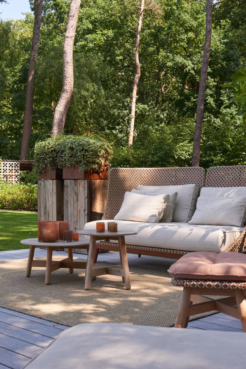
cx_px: 123
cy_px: 184
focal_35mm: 50
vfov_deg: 39.6
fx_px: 512
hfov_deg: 27.0
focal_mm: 50
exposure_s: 1/400
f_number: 9
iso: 400
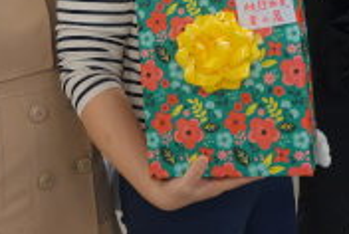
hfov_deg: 29.5
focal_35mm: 68
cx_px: 218
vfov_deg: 18.5
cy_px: -80
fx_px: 660
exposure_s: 1/30
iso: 160
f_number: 2.8
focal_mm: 8.8
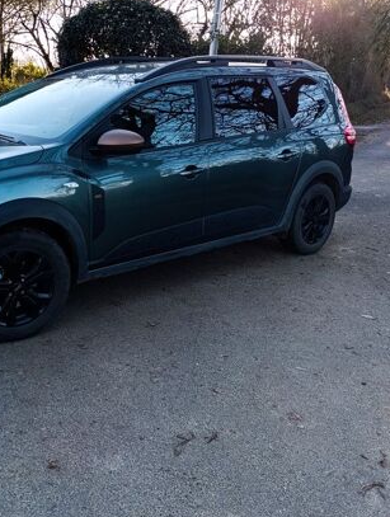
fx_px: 539
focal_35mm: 36
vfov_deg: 50.9
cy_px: 203
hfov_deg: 39.0
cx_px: 109
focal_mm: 6.14
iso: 80
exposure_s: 1/100
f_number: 1.6
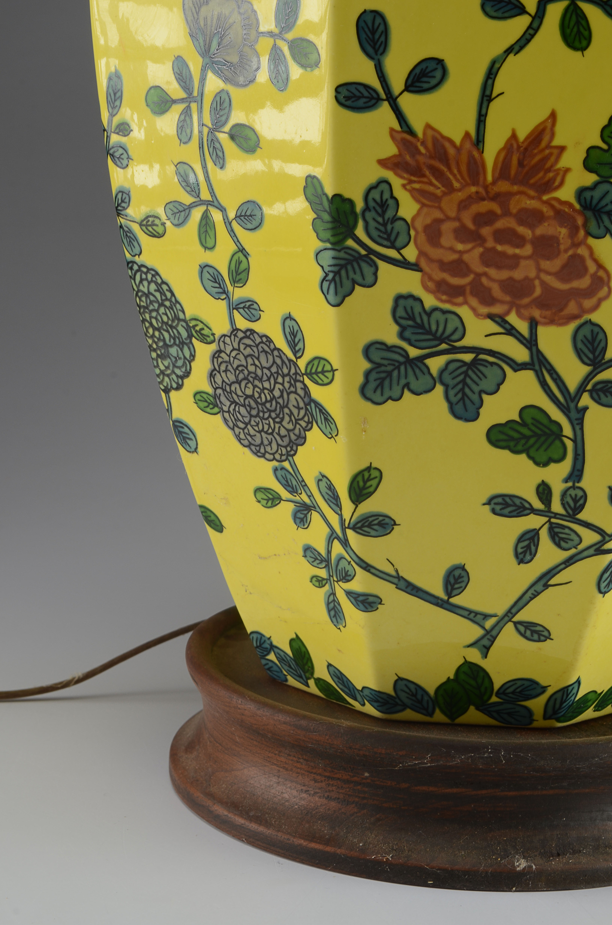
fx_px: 2113
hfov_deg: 16.5
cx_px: 306
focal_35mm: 82
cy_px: 462
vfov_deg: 24.7
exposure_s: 1/80
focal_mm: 55
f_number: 14
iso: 100
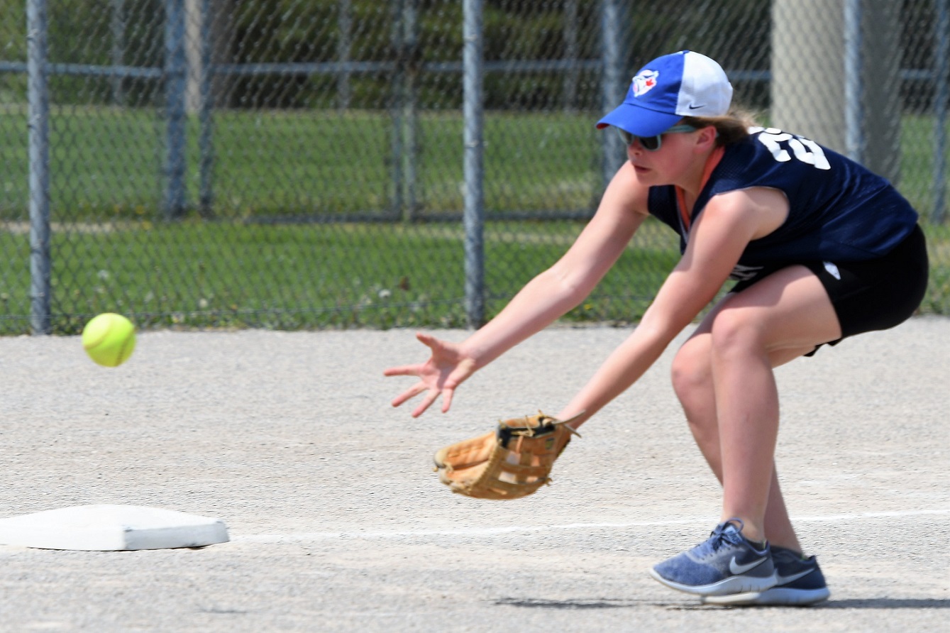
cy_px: 316
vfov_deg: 5.4
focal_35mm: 255
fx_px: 6727
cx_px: 475
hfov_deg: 8.1
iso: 100
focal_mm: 170
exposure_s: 1/1000
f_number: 4.5
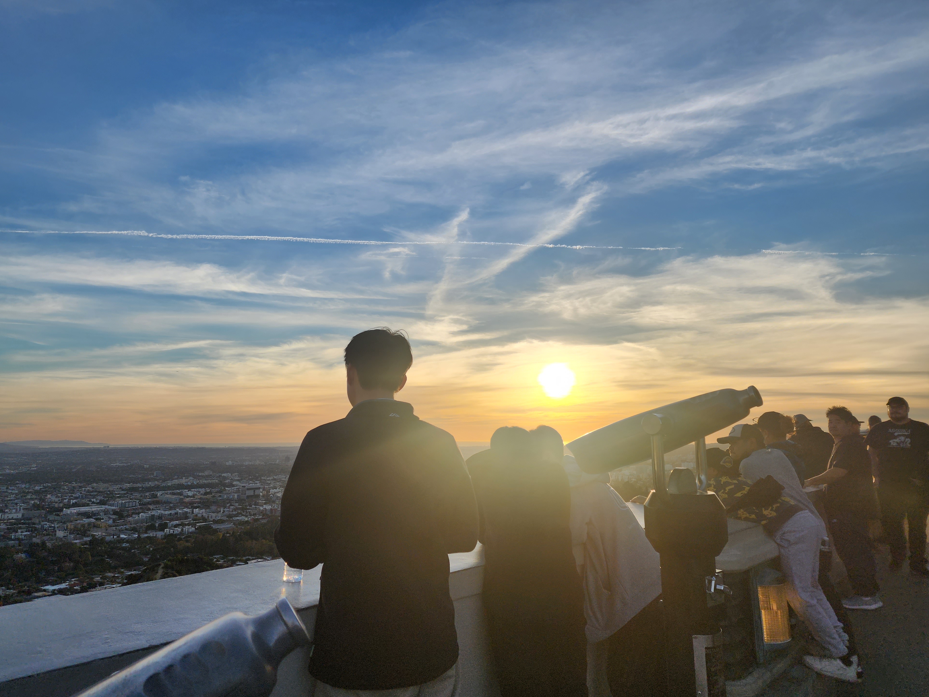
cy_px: 351
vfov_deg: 56.8
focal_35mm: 24
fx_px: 644
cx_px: 449
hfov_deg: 71.6
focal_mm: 6.4
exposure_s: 1/1597
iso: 12
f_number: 1.8
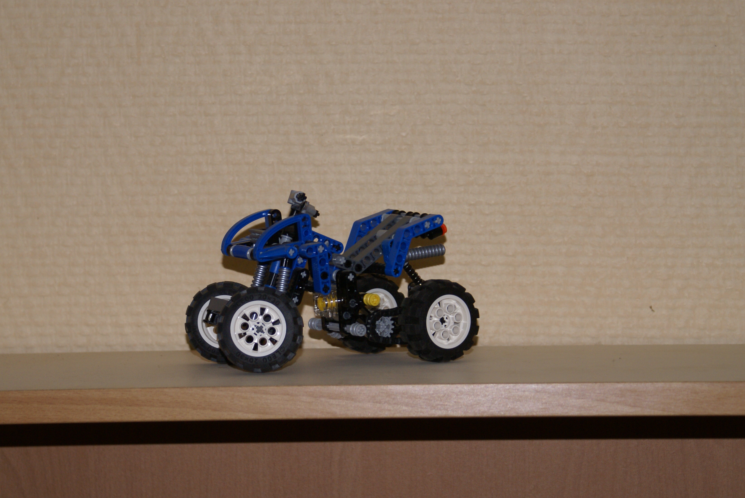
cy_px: 219
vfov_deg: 11.1
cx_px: 347
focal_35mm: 124
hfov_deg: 16.5
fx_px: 2569
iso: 400
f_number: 5.6
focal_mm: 70
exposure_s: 1/125
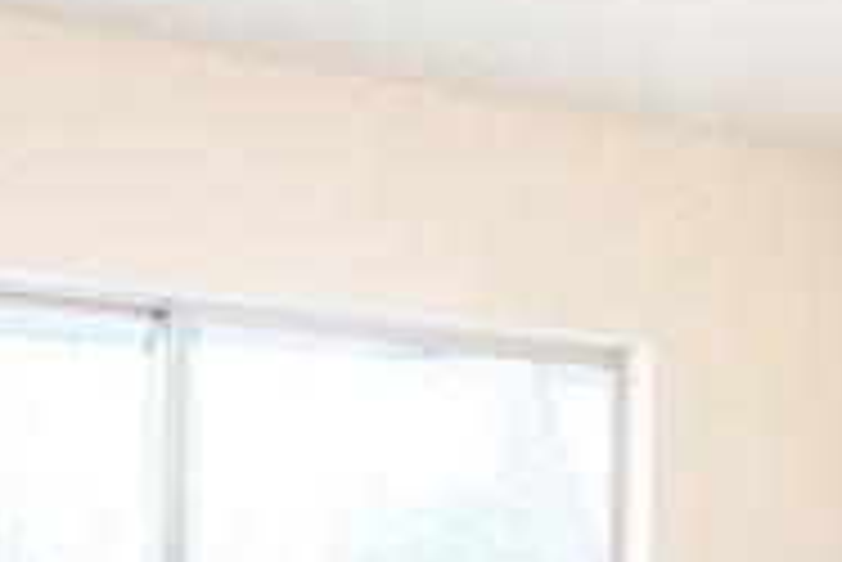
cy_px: 928
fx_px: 1919
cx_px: 639
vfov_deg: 15.0
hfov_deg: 24.5
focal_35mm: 82
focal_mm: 10
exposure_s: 1/25
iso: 800
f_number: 5.6
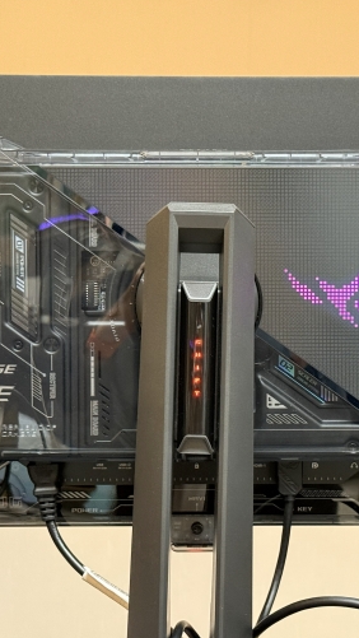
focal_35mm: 70
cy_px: 319
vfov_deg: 30.1
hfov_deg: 17.2
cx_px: 201
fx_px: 1184
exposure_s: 1/40
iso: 400
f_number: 1.78
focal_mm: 6.76
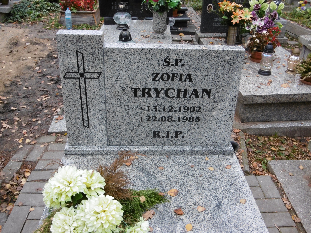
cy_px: 116
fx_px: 341
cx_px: 156
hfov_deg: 49.0
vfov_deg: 37.7
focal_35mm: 38
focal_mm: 6.8
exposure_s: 1/60
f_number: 3.7
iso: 160
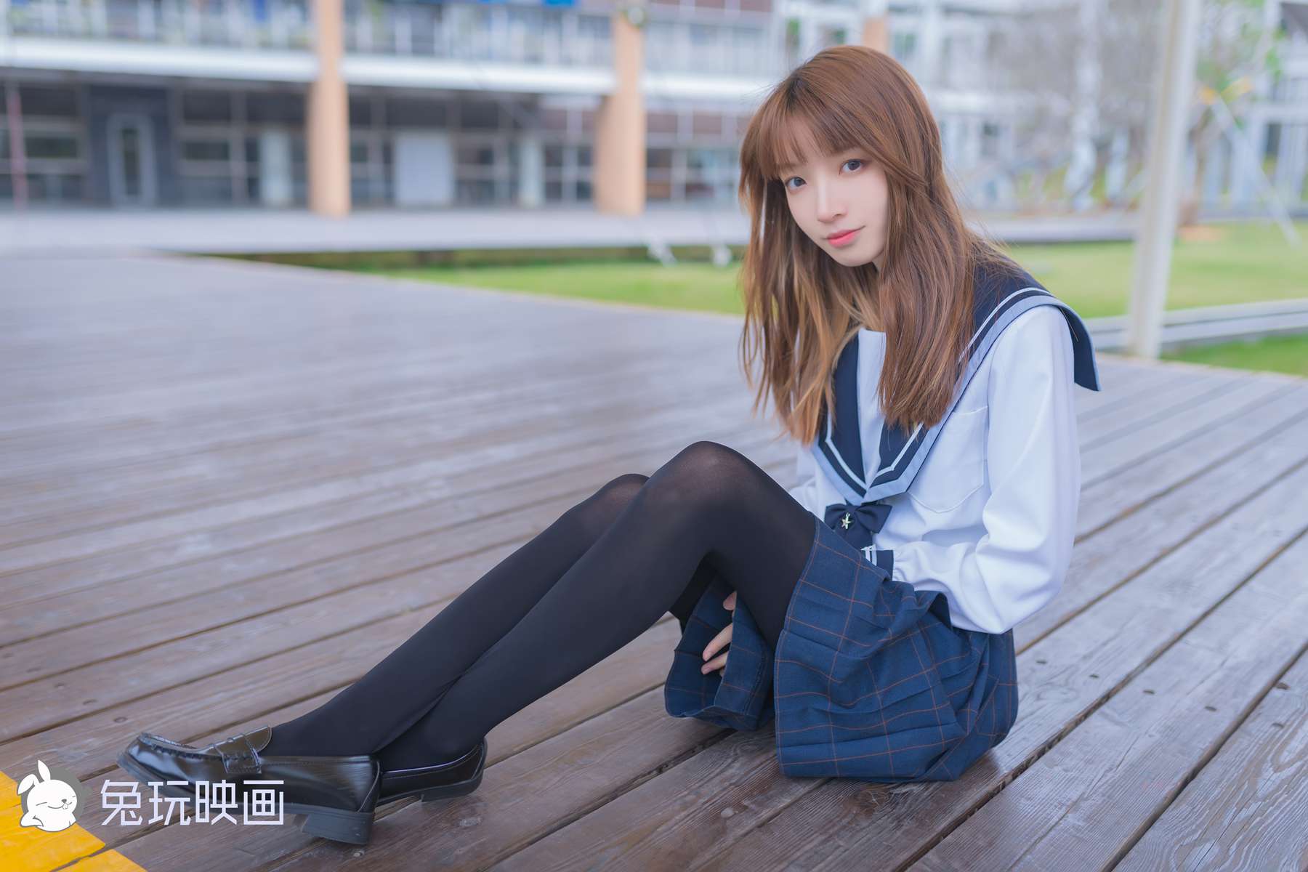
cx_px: 654
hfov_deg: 54.4
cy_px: 436
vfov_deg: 37.9
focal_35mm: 35
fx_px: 1272
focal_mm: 35
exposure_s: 1/320
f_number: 2
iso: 100
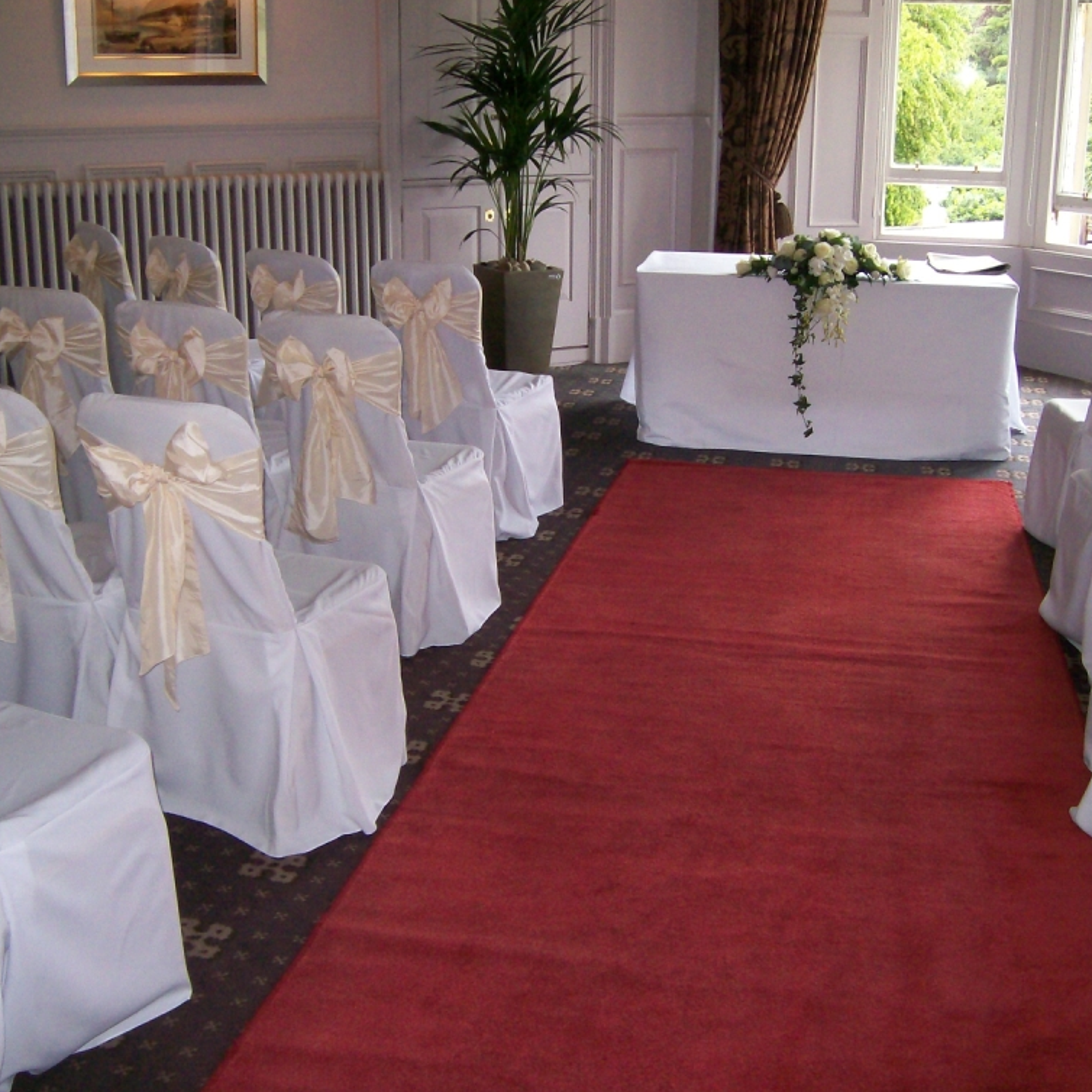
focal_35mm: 42
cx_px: 560
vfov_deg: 40.0
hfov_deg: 40.0
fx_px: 1499
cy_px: 547
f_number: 2.8
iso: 200
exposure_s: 1/64
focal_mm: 5.8
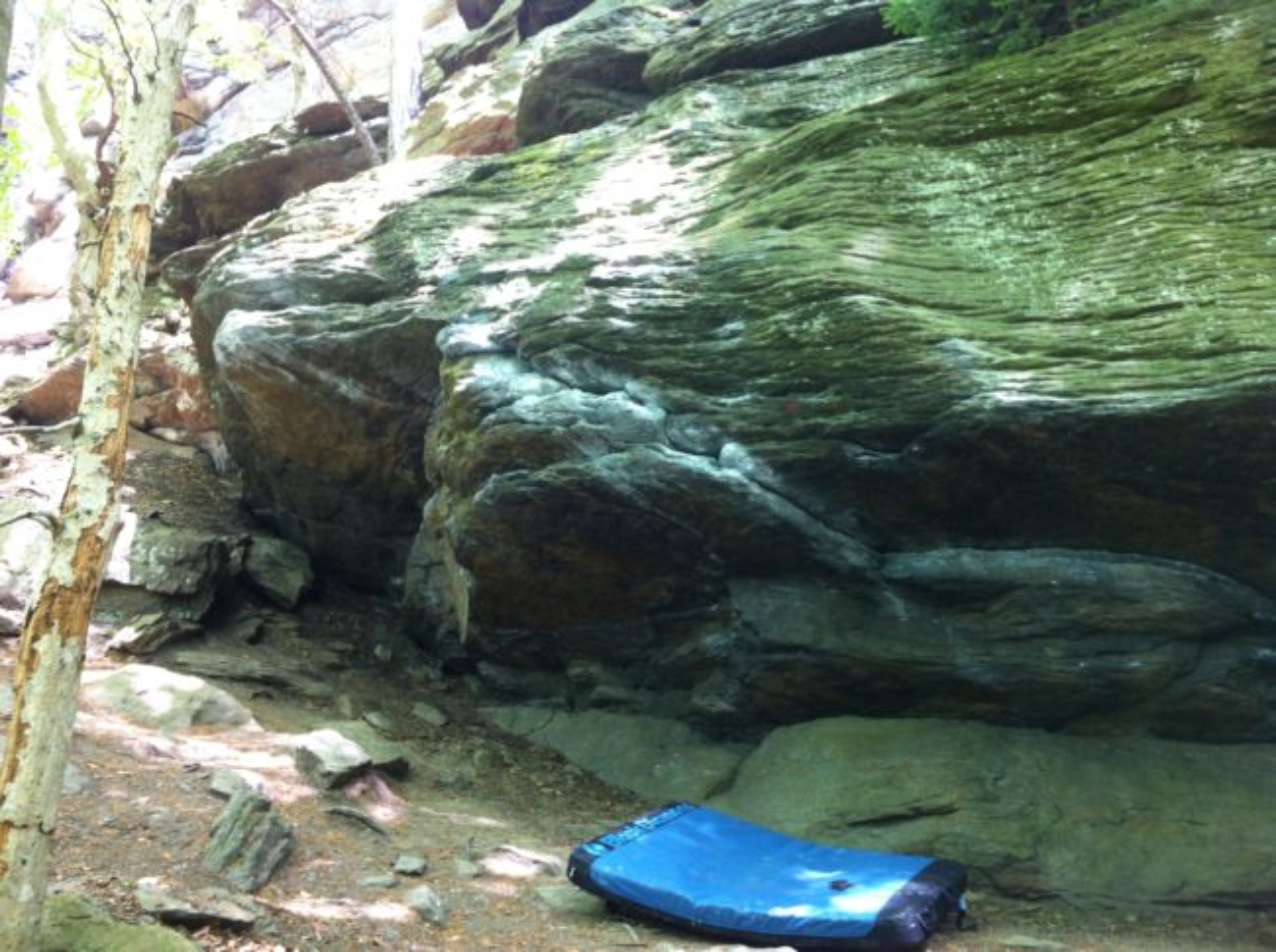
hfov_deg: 52.7
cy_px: 476
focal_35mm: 35
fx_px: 1288
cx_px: 638
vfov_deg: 40.6
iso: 80
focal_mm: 3.85
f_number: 2.8
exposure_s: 1/20
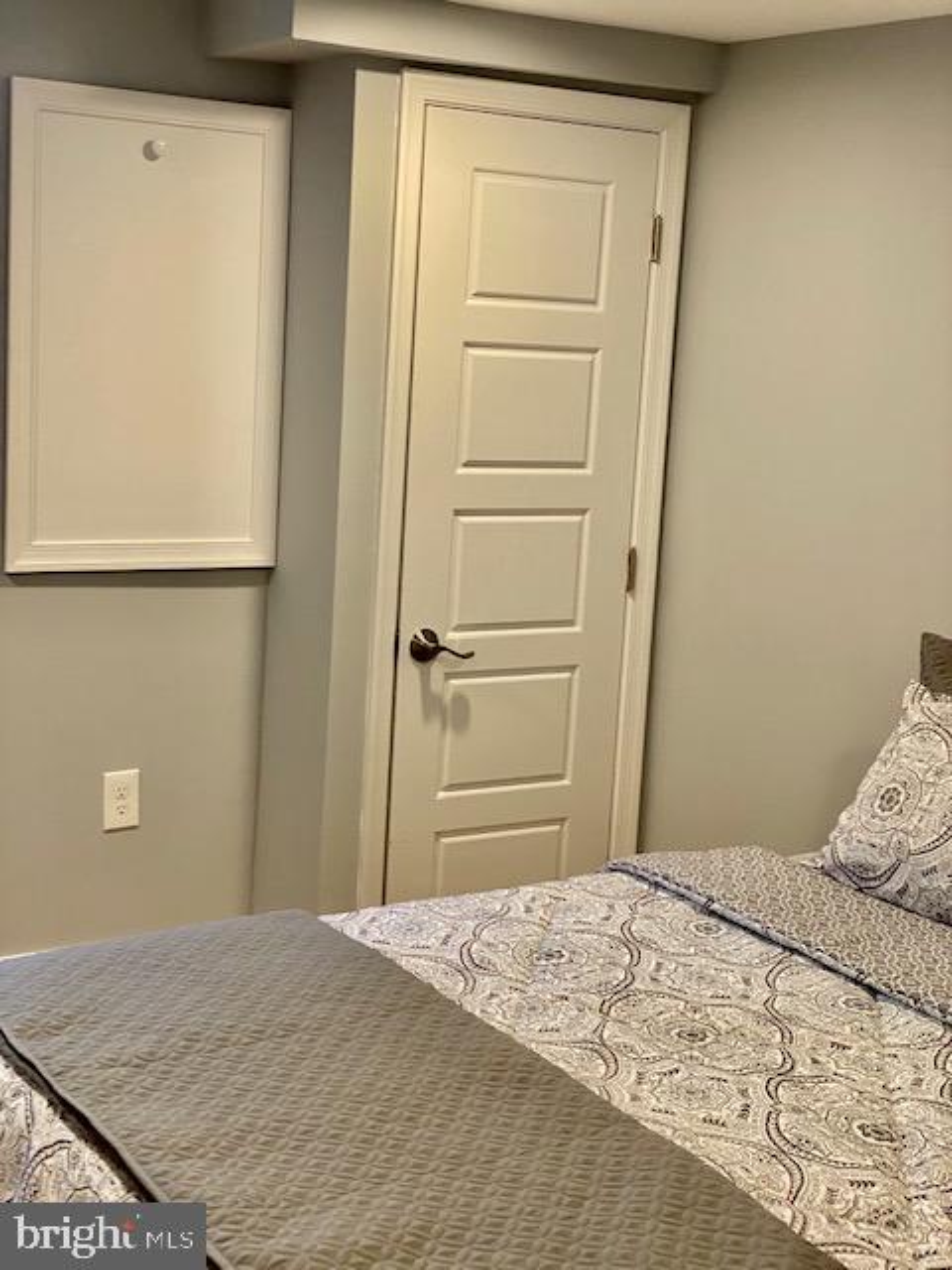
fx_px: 1907
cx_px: 476
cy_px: 635
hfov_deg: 28.0
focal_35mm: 52
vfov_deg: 36.8
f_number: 2
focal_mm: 6
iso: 125
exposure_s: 1/60
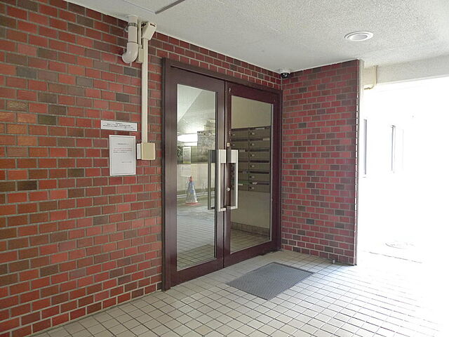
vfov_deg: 56.8
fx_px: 311
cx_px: 224
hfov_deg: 71.6
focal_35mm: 24
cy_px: 168
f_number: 2
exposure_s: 1/30
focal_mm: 5.1
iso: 250
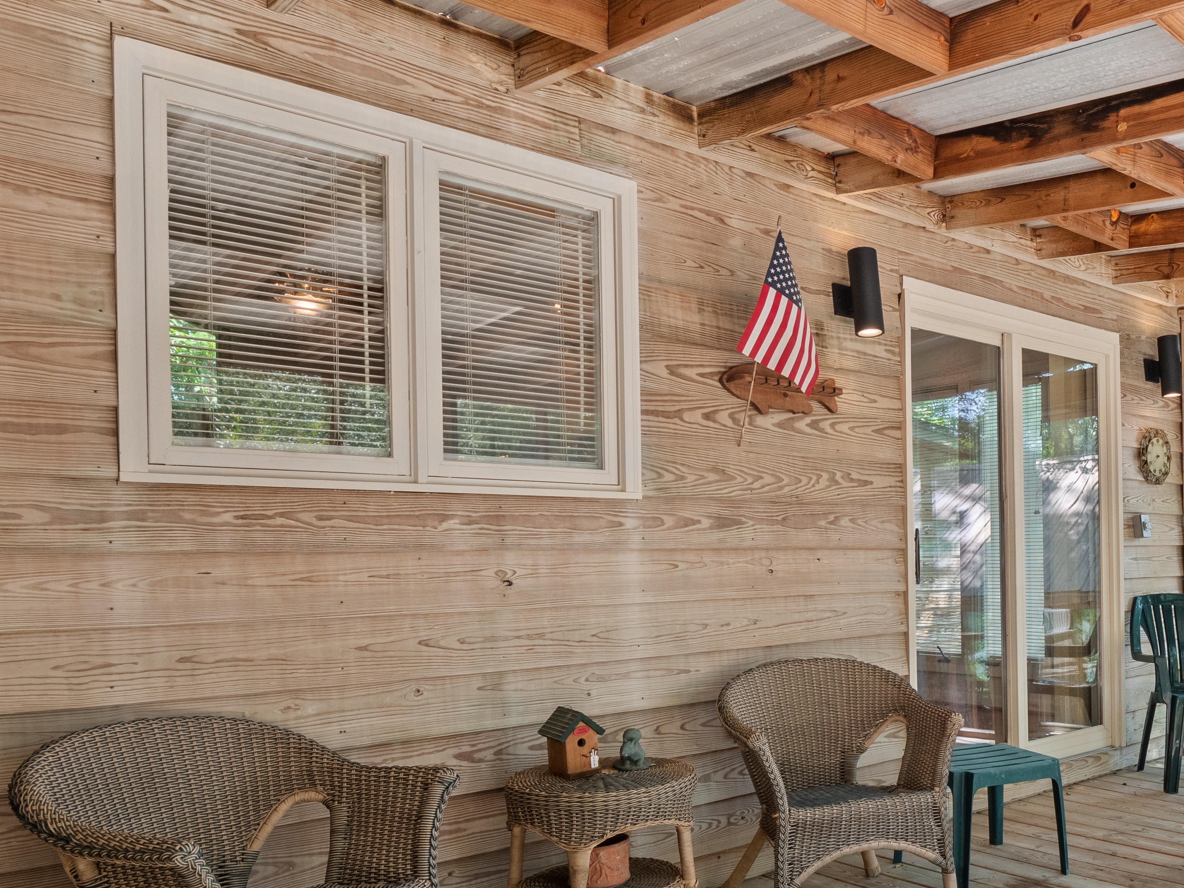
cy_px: 588
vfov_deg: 46.1
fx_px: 1026
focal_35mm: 30
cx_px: 969
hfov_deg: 55.2
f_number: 5.6
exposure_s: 1/40
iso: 400
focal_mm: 8
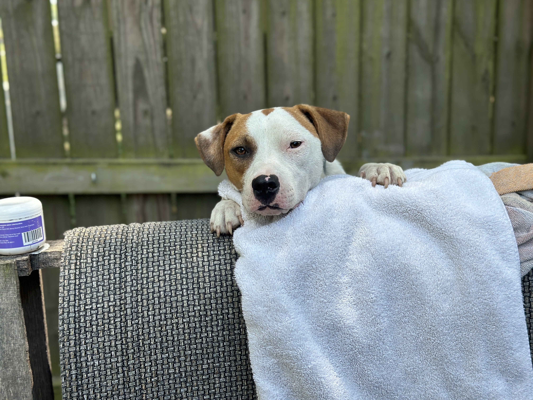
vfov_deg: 30.3
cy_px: 200
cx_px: 266
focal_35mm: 48
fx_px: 739
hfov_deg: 39.7
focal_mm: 6.86
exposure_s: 1/756
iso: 80
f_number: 1.78
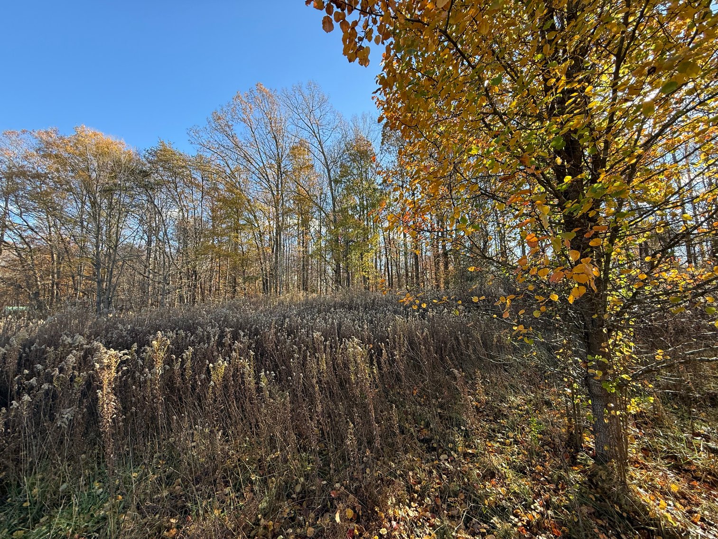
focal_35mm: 14
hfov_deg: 102.1
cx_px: 359
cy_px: 270
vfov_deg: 85.7
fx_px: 290
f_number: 2.2
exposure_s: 1/338
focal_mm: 2.22
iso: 64
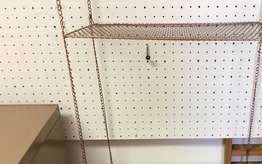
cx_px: 179
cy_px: 126
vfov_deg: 25.5
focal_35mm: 50
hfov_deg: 39.7
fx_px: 357
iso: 125
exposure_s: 1/60
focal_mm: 3.3
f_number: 2.4
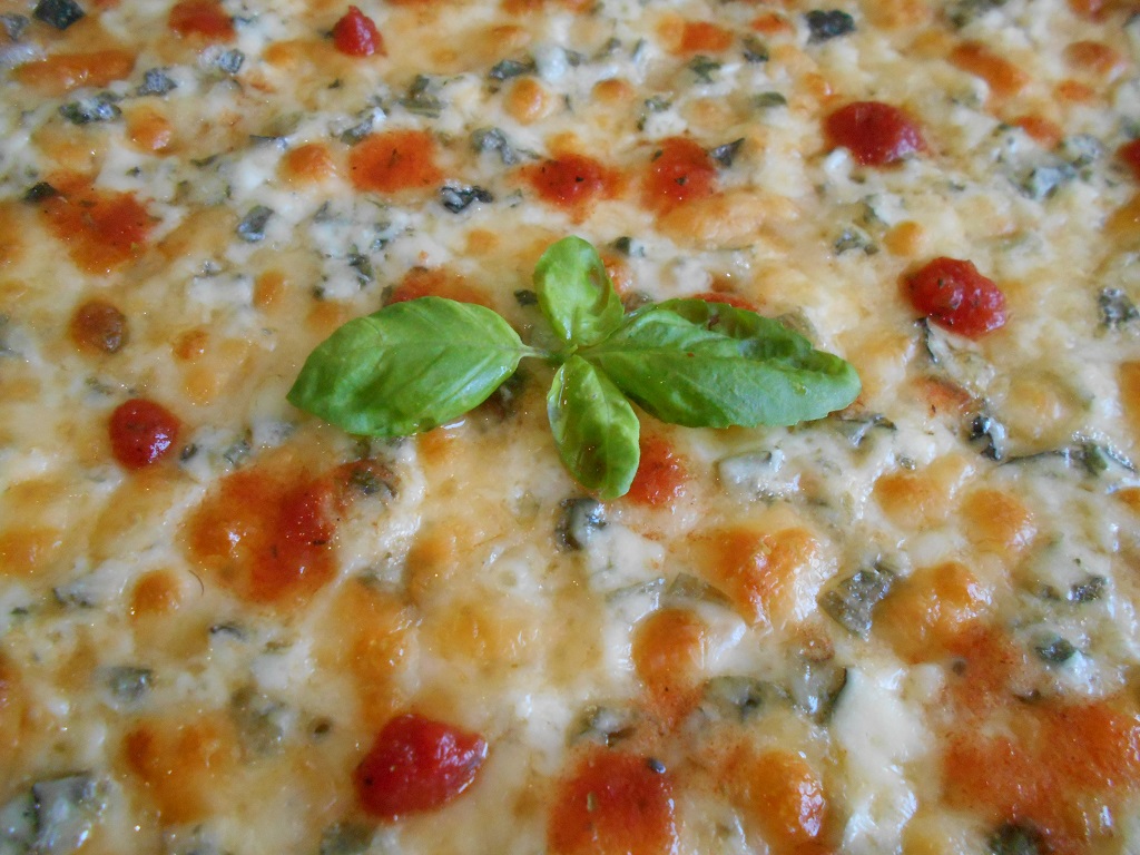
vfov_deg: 53.1
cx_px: 570
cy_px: 428
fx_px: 856
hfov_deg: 67.3
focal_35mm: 26
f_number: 3.2
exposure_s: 1/160
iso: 800
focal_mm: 4.6
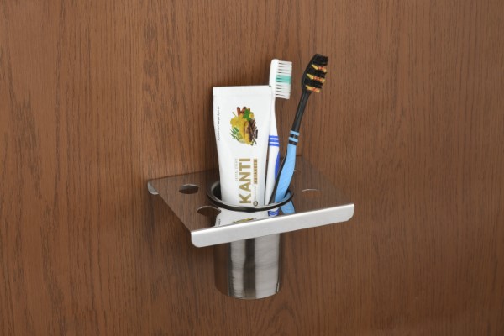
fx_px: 1778
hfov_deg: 16.1
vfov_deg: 10.8
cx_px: 252
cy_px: 168
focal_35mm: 127
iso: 200
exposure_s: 1/50
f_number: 16
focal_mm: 85
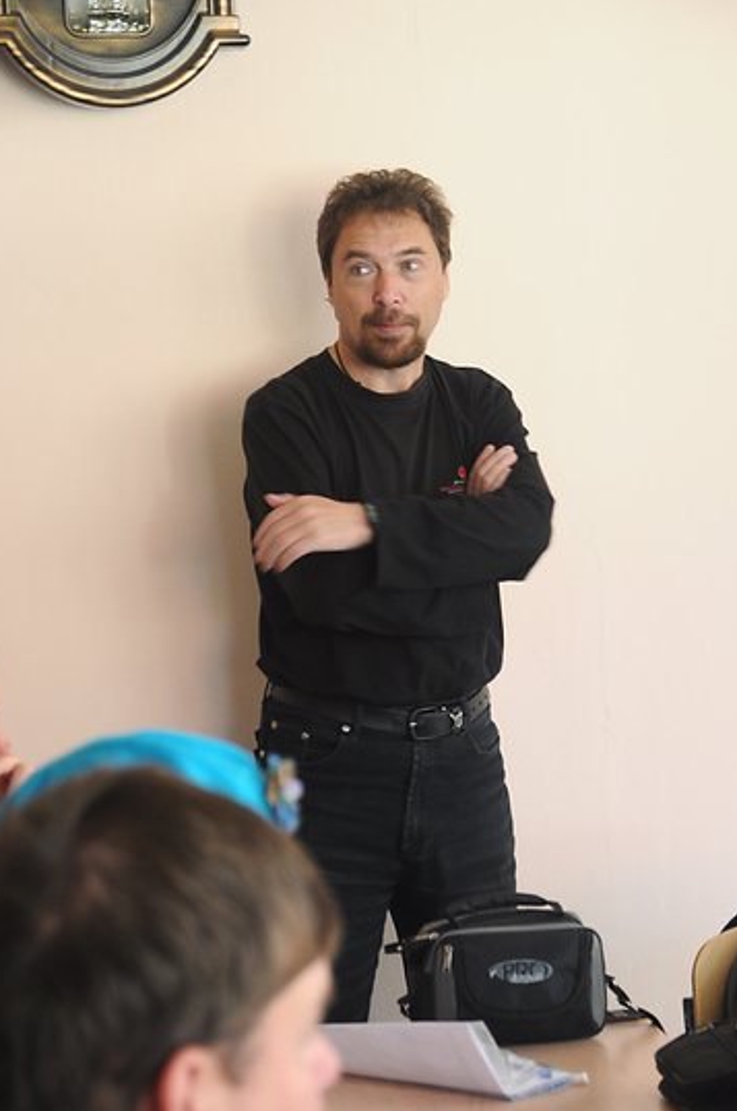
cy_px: 613
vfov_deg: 17.5
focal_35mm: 117
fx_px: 3604
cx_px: 398
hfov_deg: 11.7
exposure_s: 1/25
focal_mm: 70
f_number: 6.3
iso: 500
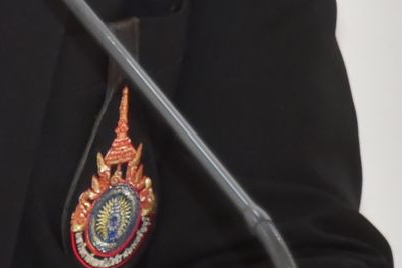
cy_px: -304
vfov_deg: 1.1
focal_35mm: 1249
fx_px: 13951
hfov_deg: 1.6
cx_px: -123
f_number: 5.6
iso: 4000
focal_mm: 200
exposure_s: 1/125
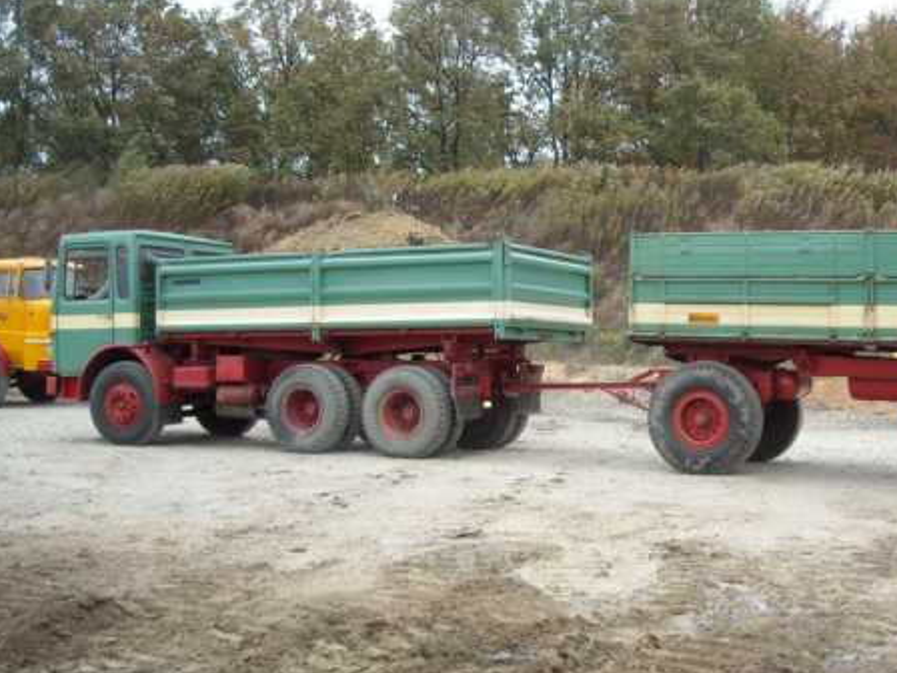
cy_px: 345
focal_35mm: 50
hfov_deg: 37.8
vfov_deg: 29.1
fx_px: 1296
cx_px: 601
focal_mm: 5.7
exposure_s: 1/148
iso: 64
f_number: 2.8
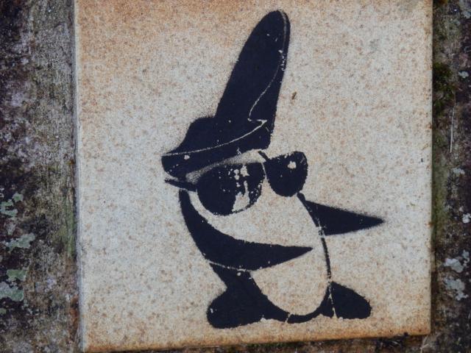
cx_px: 236
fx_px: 1742
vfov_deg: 11.6
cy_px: 176
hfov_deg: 15.4
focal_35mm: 128
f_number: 5.3
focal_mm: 22.9
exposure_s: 1/160
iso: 320
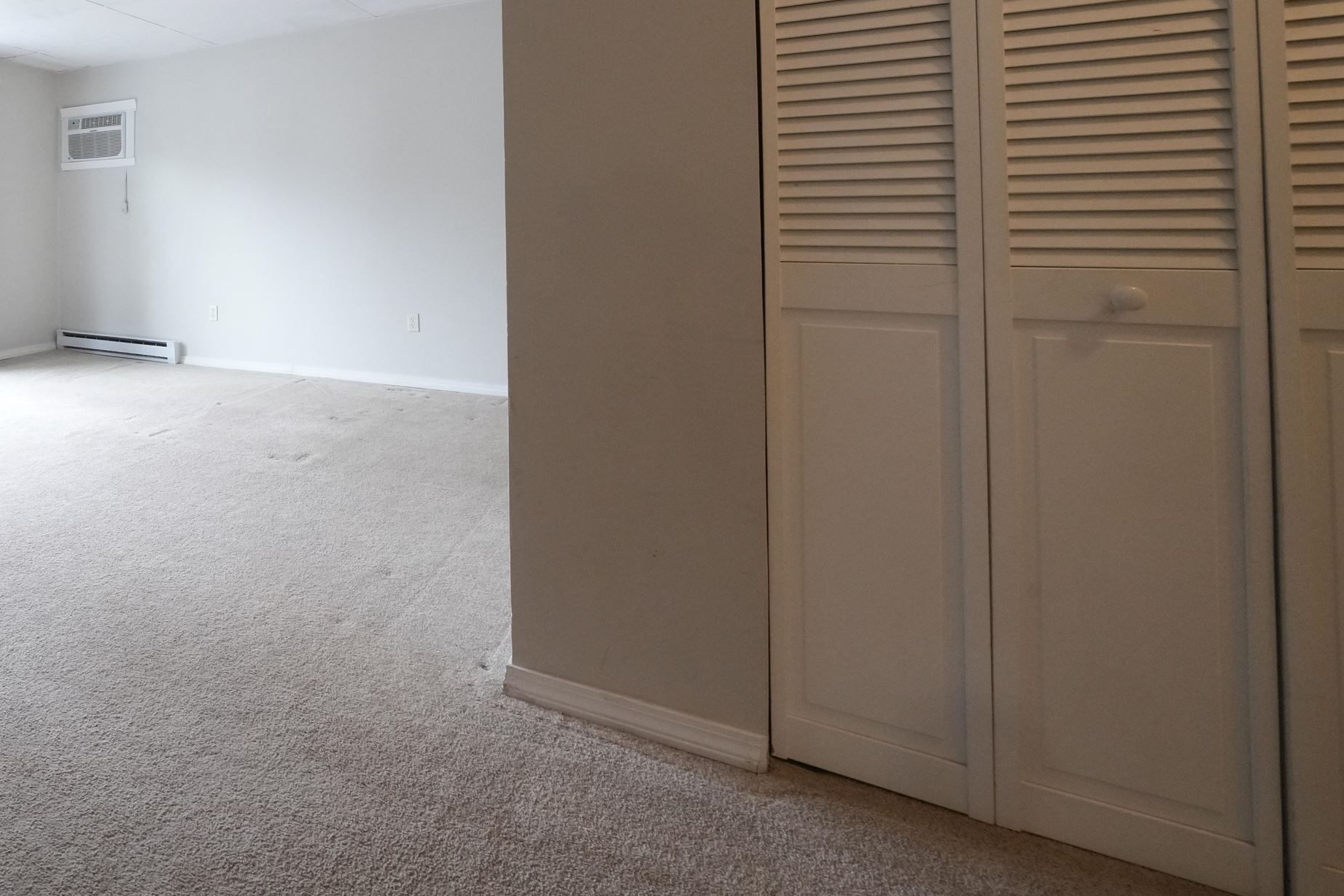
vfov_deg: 58.3
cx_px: 233
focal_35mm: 20
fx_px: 747
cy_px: 209
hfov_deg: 73.4
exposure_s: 1/30
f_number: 11
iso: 3200
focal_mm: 12
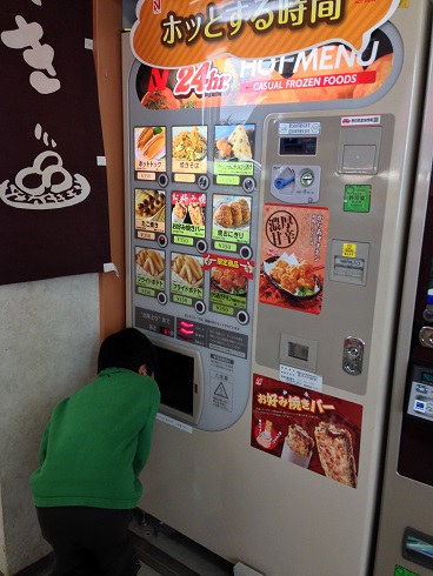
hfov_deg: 43.0
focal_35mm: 33
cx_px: 216
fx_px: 550
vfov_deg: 55.3
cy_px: 288
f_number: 2.4
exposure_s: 1/60
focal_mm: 4.12
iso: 64
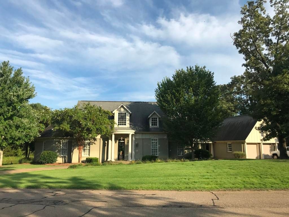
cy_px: 108
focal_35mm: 28
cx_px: 144
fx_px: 234
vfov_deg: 49.7
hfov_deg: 63.4
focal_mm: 3.99
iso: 20
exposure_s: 1/1742
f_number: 1.8
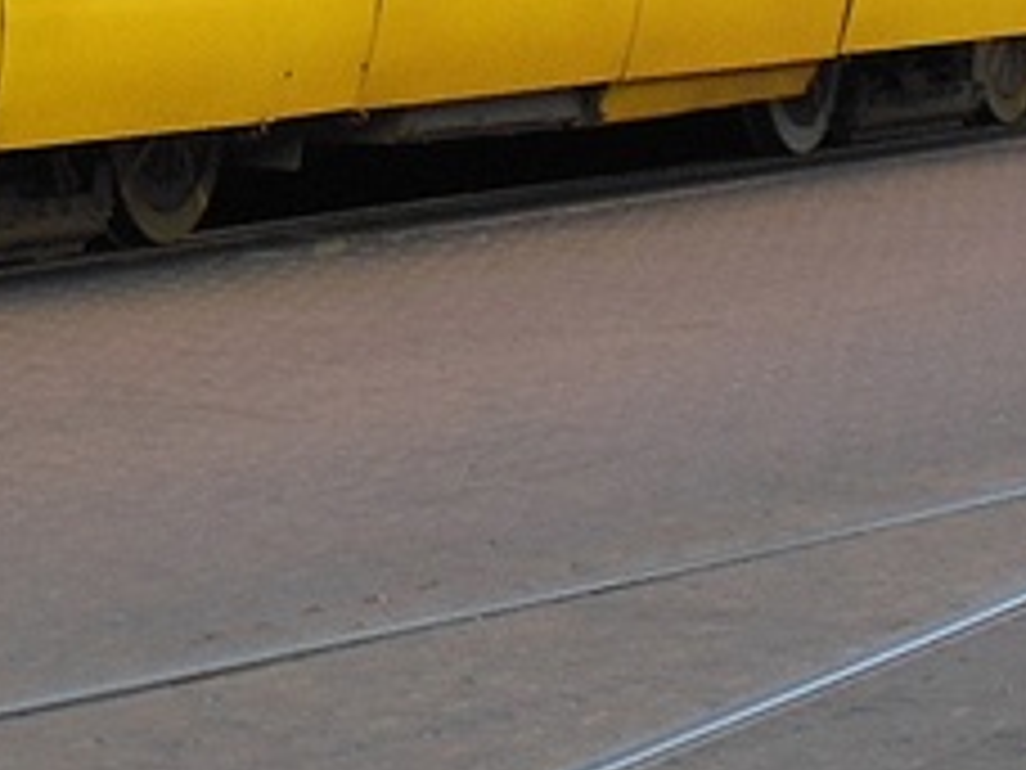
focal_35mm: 225
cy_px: -770
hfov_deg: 8.8
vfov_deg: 6.4
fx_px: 6669
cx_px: 153
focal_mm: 8.9
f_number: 4
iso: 125
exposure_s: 1/500
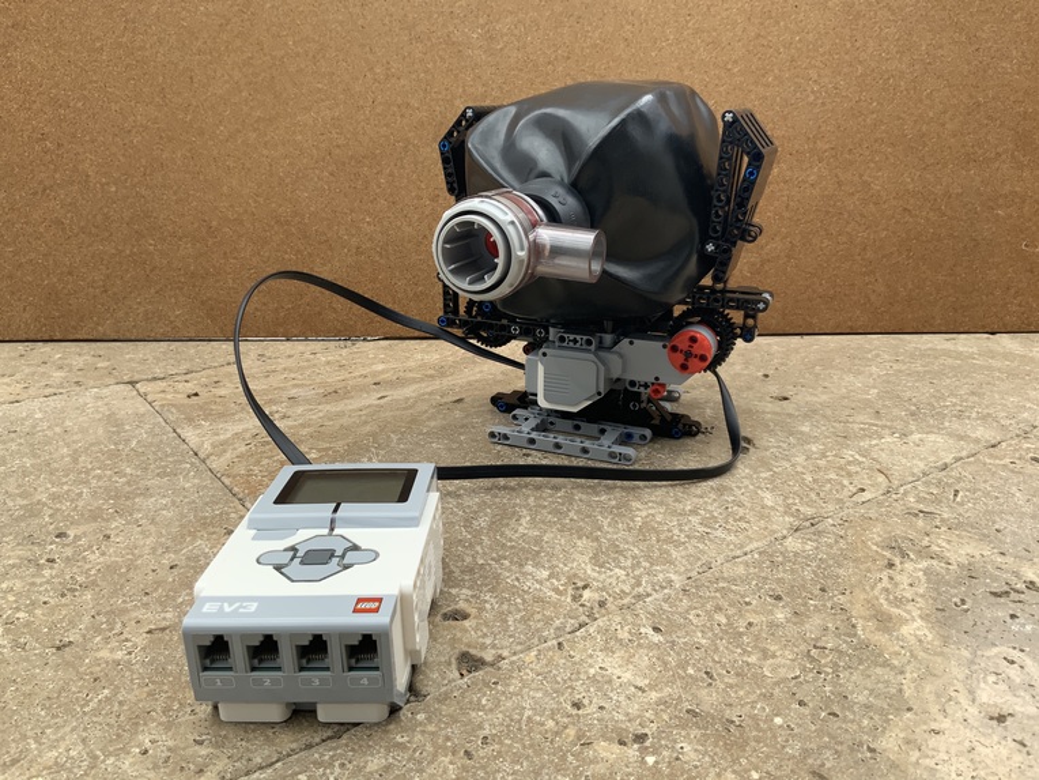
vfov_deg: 48.2
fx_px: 870
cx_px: 520
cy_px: 390
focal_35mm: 29
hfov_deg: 61.7
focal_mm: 3
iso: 16
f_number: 1.8
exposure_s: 1/358
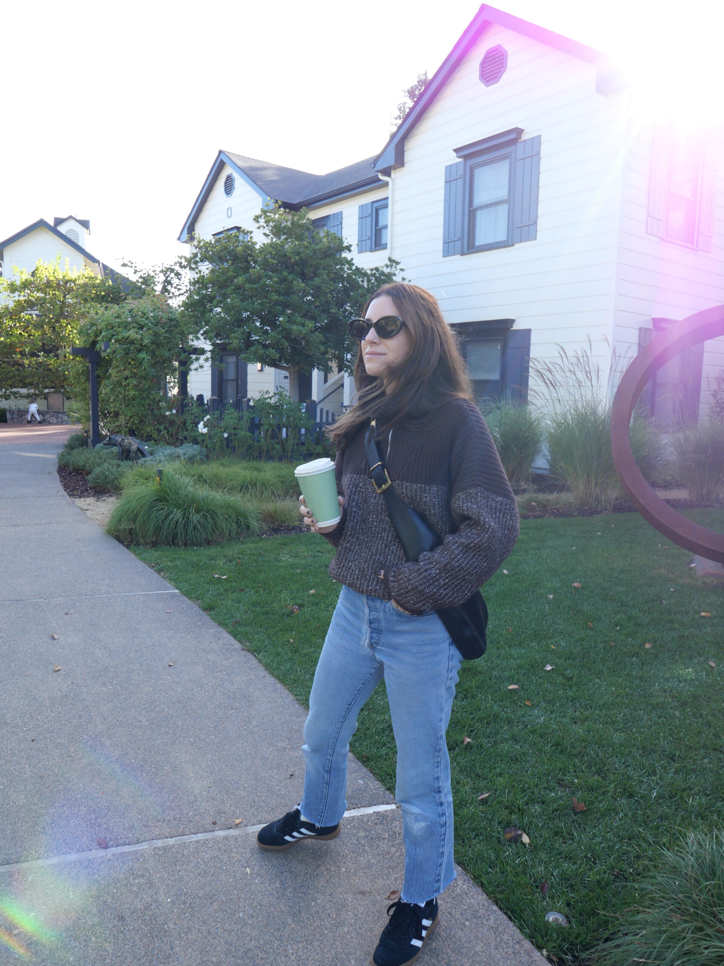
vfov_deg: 71.6
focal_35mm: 24
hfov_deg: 56.8
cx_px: 362
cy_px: 483
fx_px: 669
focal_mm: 10.9
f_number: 4.5
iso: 200
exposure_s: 1/125
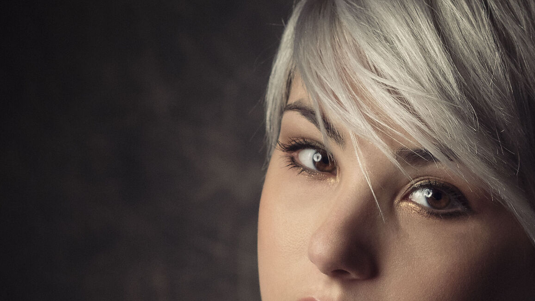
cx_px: 409
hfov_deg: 10.5
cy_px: 442
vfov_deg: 5.9
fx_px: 2894
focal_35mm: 204
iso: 400
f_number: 4.5
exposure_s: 1/160
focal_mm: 45
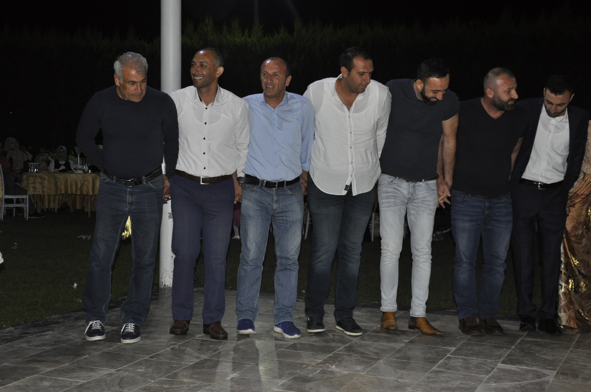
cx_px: 296
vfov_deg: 22.6
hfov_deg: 33.4
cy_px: 196
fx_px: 984
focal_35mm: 60
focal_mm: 40
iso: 800
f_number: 4.5
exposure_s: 1/60
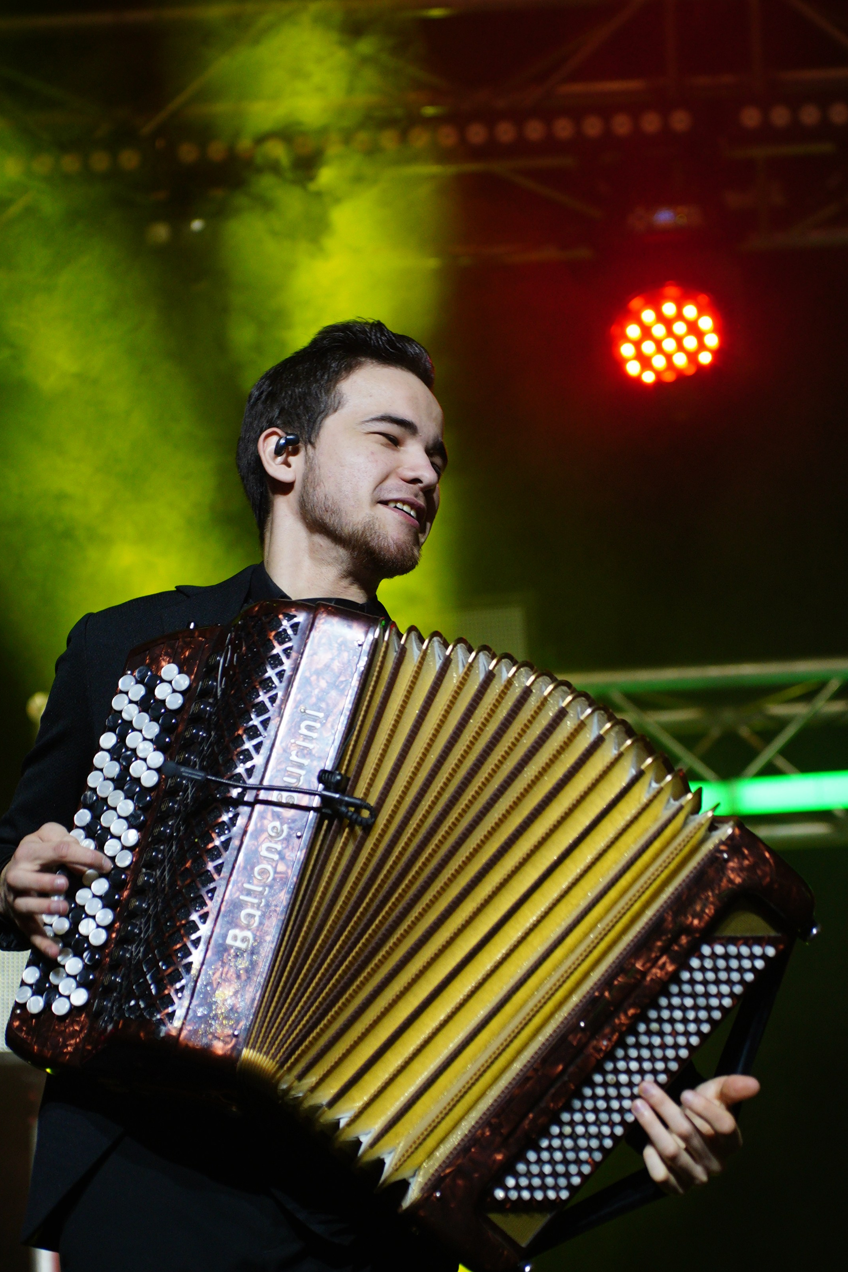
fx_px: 4840
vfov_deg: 15.0
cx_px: 395
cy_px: 734
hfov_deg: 10.0
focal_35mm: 137
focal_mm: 75
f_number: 2.8
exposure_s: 1/250
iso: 800
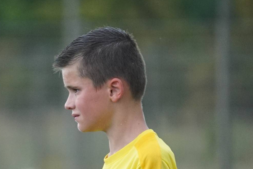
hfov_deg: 2.0
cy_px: 124
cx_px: 103
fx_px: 7142
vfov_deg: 1.4
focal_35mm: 1016
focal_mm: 350
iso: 4000
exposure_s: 1/2000
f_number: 6.3
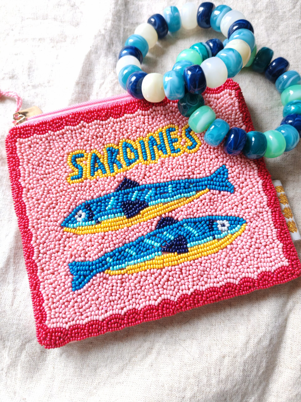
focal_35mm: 27
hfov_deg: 51.4
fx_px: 313
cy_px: 201
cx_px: 150
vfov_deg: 65.3
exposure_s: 1/50
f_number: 1.95
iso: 250
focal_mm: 5.52
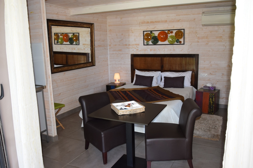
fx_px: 221
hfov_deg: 59.5
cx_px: 126
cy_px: 84
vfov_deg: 41.7
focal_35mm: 32
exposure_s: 1/100
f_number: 5
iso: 800
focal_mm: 21
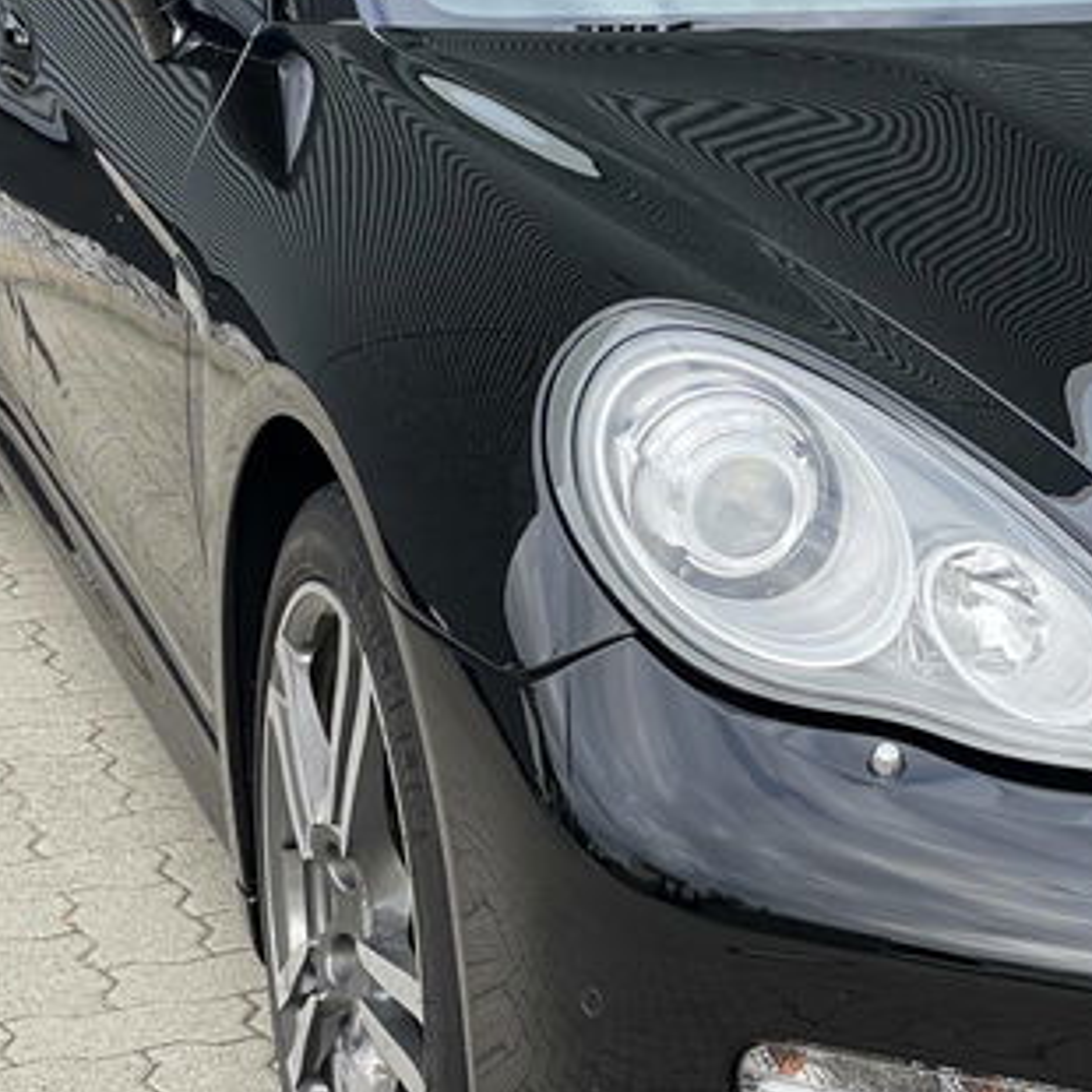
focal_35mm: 114
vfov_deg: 15.3
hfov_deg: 15.2
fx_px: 4069
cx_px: 919
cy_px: 539
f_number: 2
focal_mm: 6
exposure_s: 1/233
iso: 25
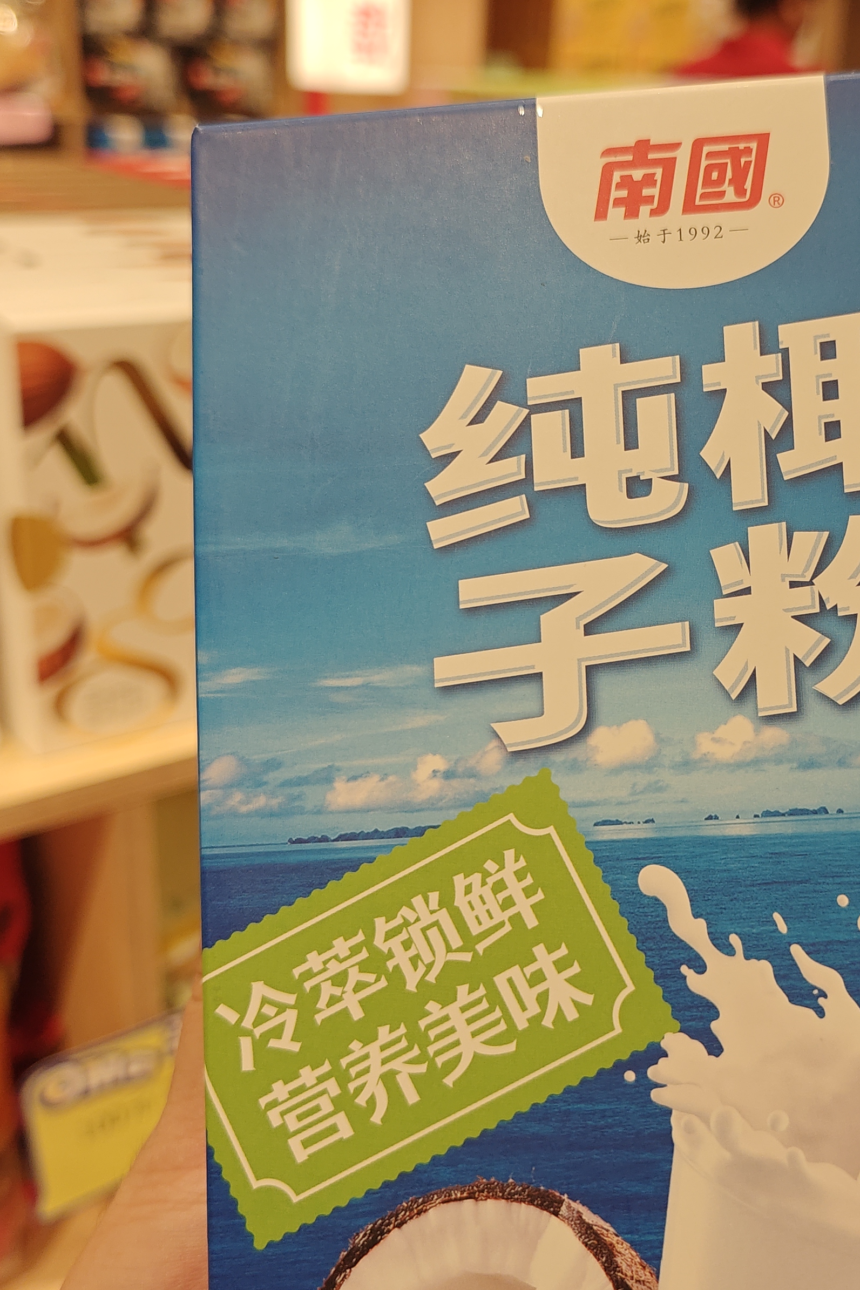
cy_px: 623
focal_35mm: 41
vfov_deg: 47.4
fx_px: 1469
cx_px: 654
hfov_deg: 32.0
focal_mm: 6.06
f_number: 1.6
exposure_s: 1/213
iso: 50
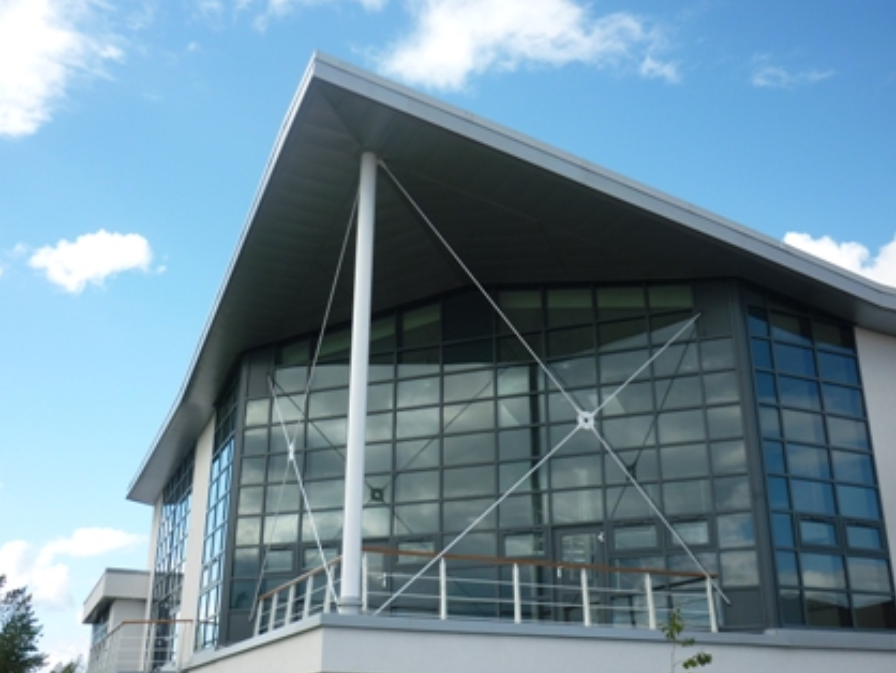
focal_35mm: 36
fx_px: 932
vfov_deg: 39.7
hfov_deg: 51.3
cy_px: 321
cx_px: 444
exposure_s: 1/640
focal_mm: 5.5
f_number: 2.8
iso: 80
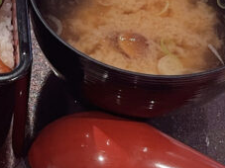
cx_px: -38
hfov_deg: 16.8
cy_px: 42
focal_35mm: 113
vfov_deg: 13.1
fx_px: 734
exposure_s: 1/50
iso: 320
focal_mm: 5.1
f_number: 1.6
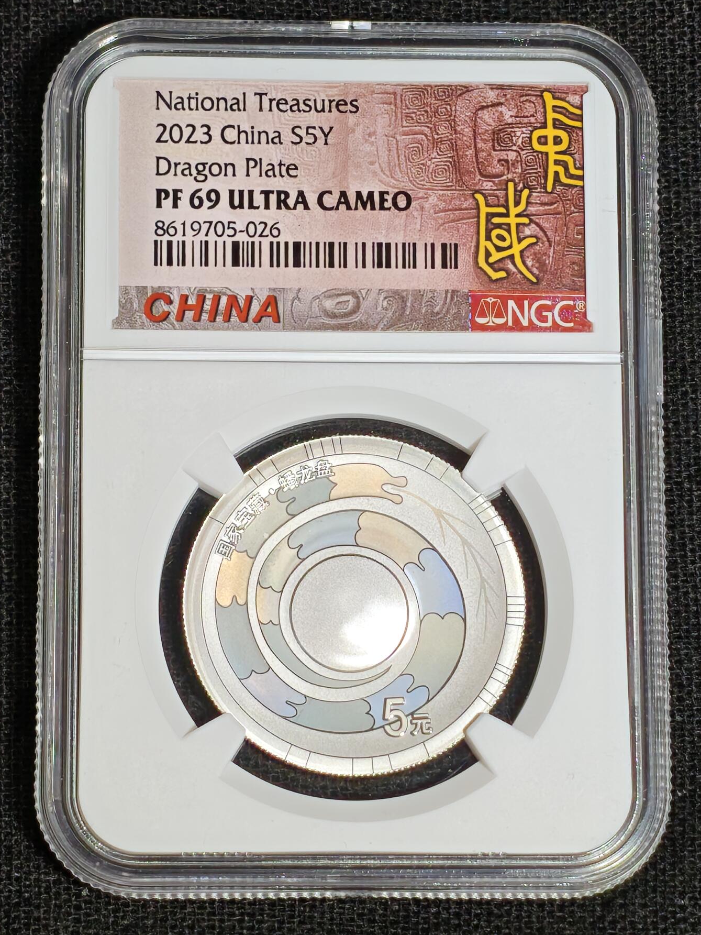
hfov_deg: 12.1
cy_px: 465
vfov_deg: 16.0
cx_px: 349
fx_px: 3321
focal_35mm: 123
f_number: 1.5
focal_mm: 4.94
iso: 50
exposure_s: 1/689
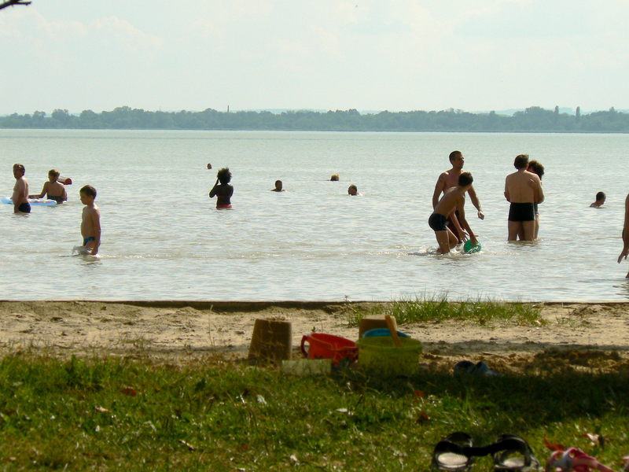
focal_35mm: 301
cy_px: 236
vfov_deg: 4.9
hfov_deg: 6.6
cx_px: 314
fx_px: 5469
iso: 80
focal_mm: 50.1
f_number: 8
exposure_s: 1/640
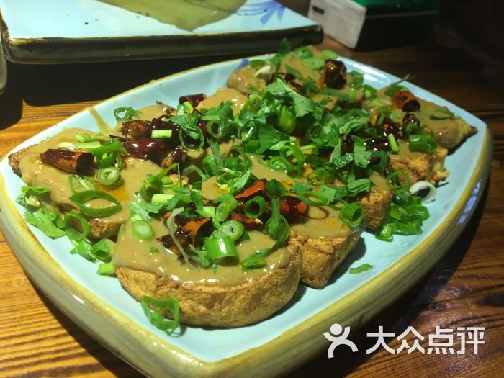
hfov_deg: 61.7
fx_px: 422
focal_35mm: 29
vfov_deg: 48.2
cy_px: 189
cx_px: 252
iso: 80
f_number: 2.2
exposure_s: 1/33
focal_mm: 4.15
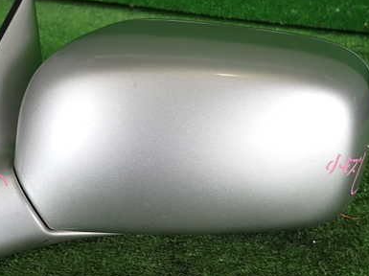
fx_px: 415
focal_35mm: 39
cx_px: 145
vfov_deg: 36.6
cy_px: 167
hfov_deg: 47.6
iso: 100
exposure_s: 1/160
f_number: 2
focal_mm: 4.5
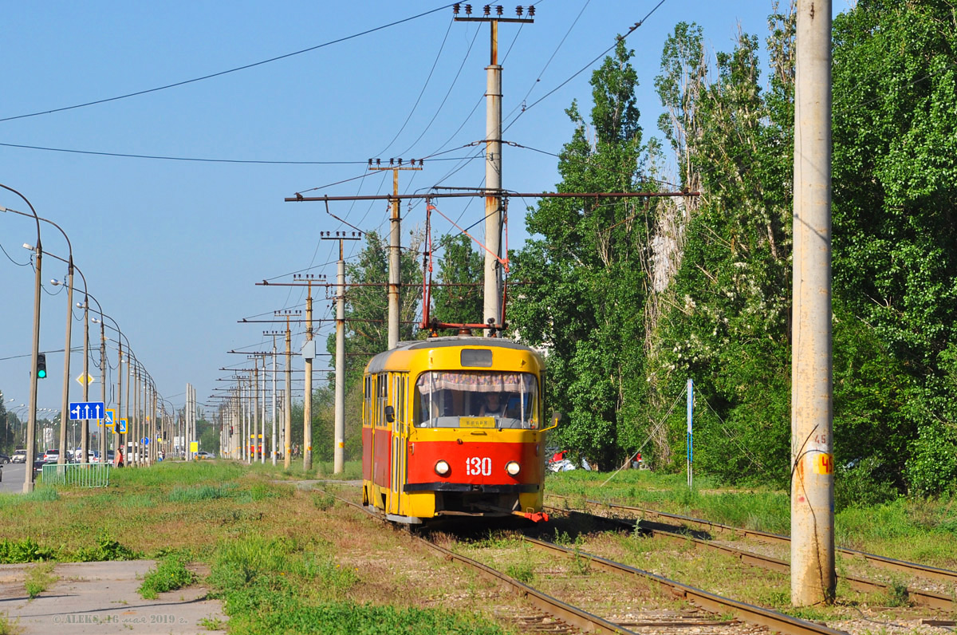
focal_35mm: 120
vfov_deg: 11.4
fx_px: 3185
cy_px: 318
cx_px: 478
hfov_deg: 17.1
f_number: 8
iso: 200
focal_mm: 80
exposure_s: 1/500
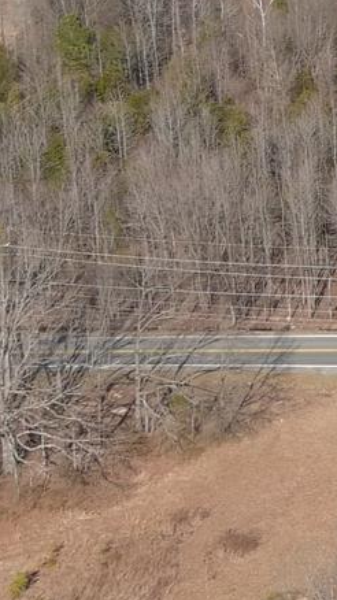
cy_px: -102
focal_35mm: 142
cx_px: 984
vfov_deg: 14.7
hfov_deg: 7.6
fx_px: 2258
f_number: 10
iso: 100
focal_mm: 10.57
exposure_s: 1/80
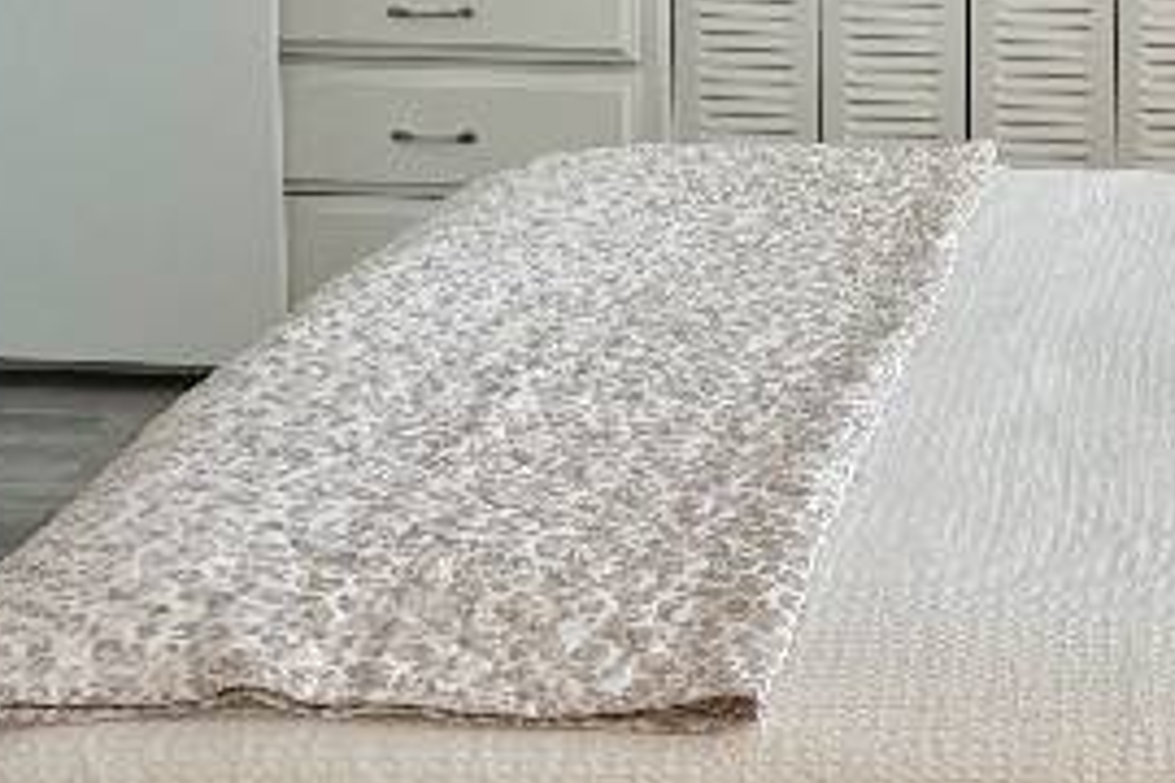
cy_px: 128
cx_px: 1158
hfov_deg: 23.0
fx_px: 2774
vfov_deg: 15.9
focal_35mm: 85
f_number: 1.6
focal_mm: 5.96
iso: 125
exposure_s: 1/60
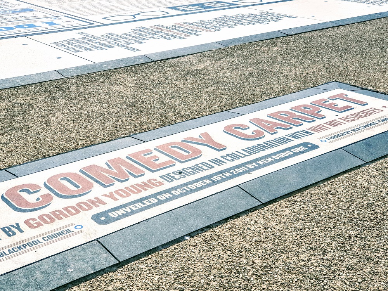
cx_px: 194
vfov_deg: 28.0
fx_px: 583
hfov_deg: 36.8
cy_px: 146
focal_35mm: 52
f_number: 2.4
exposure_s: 1/1538
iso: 25
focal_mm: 6
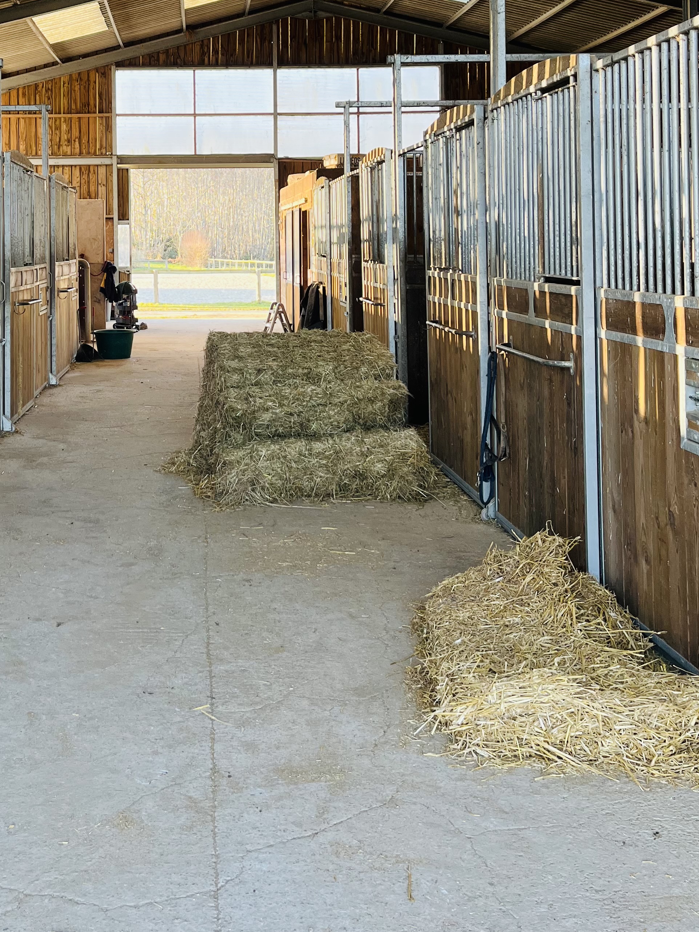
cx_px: 206
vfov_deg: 44.2
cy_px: 225
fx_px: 1104
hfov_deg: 34.6
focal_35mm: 41
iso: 40
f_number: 1.6
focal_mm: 5.1
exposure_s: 1/251
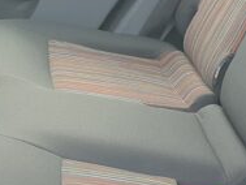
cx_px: 56
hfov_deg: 17.7
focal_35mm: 110
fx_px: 782
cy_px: 26
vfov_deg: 13.4
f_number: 2.4
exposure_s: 1/100
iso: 80
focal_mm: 4.32
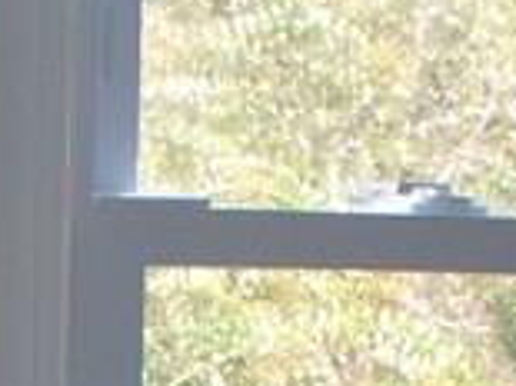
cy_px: 885
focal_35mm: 244
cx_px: 60
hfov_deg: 8.1
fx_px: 3634
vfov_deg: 5.9
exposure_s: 1/60
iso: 100
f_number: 2.8
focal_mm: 6.1
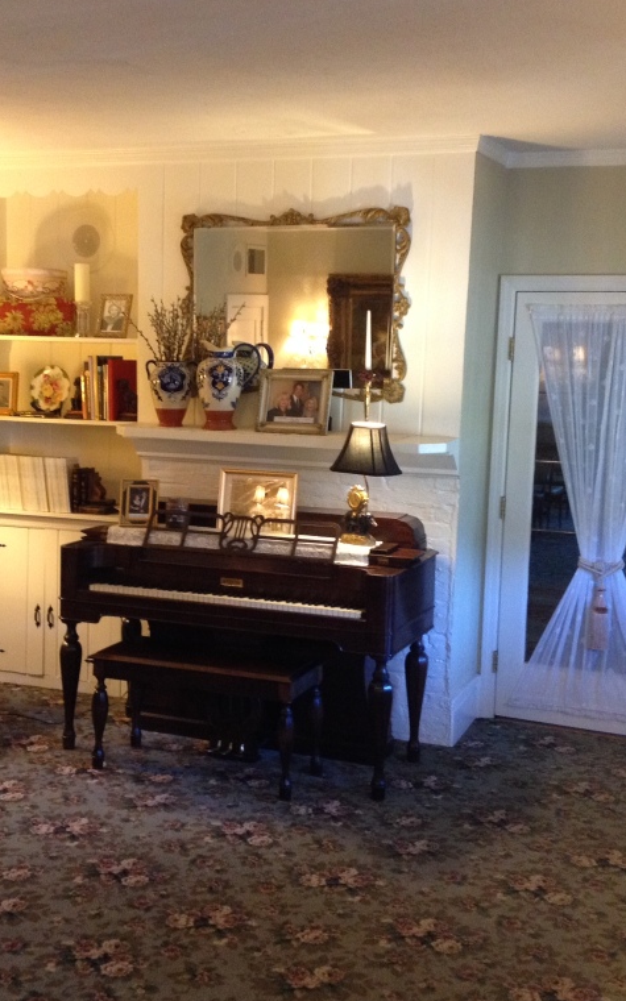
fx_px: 1365
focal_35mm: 50
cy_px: 502
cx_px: 266
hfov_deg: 25.8
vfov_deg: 40.3
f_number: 2.4
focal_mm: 4.28
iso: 250
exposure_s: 1/20
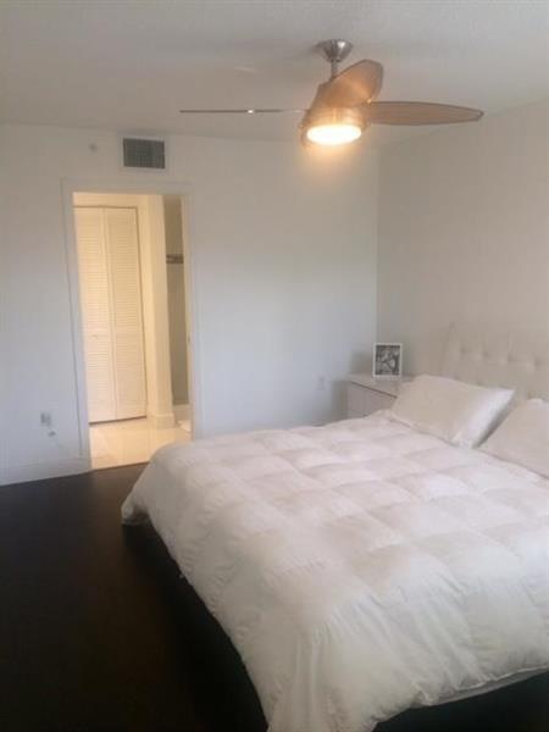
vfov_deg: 61.7
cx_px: 274
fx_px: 613
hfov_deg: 48.2
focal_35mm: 29
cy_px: 366
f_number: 2.2
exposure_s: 1/30
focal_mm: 4.15
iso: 64
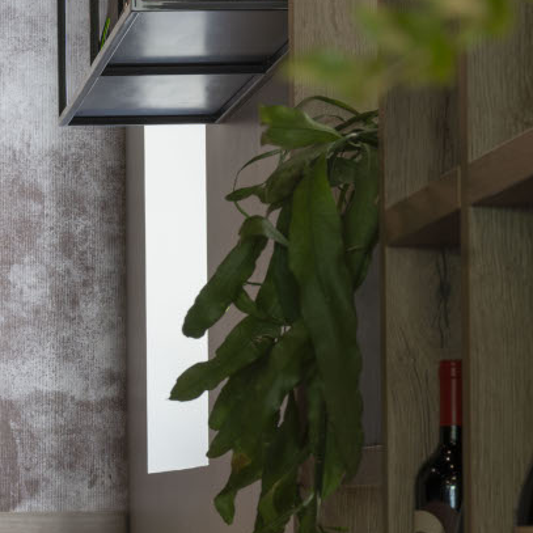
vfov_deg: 9.3
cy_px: 380
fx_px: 3275
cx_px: -288
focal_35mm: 188
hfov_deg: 9.0
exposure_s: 1/30
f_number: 10
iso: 800
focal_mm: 50
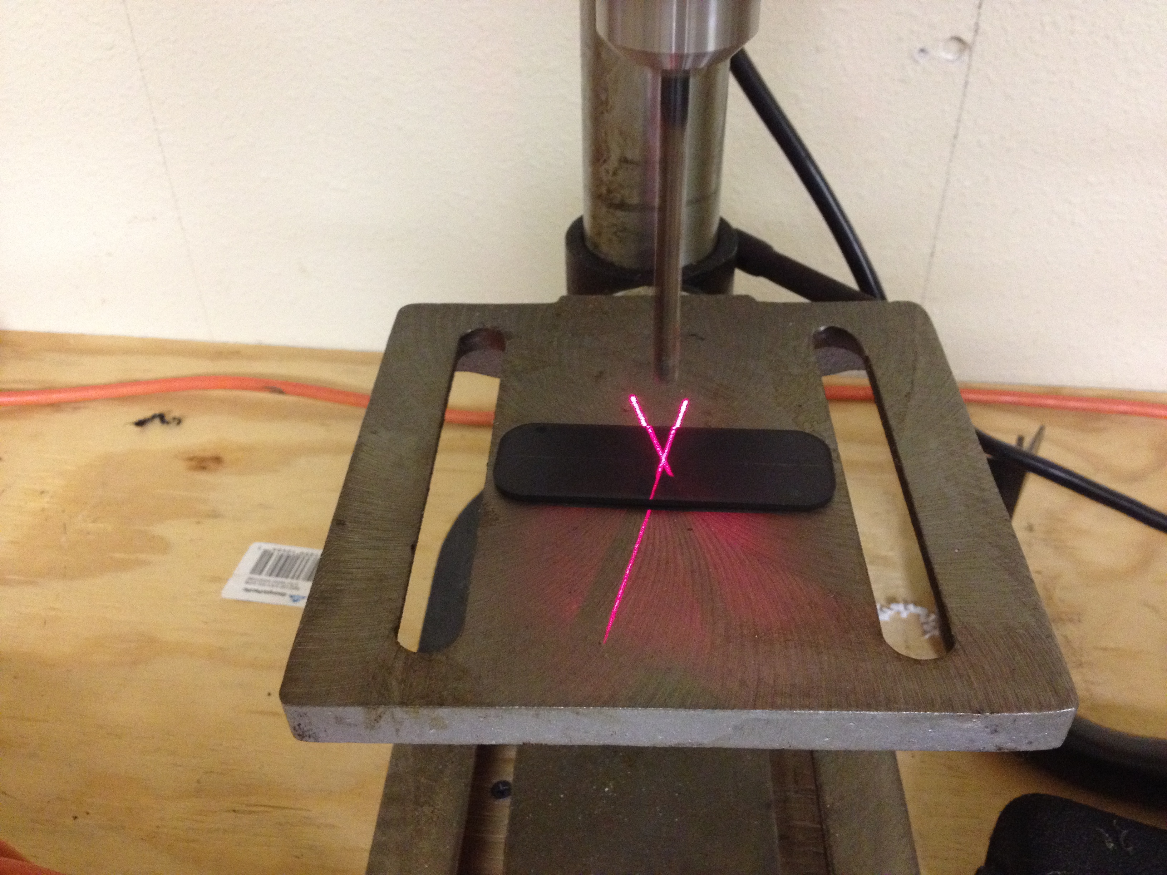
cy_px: 438
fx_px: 1180
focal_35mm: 35
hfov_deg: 52.6
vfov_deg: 40.7
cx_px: 584
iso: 400
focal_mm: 4.28
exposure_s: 1/20
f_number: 2.4
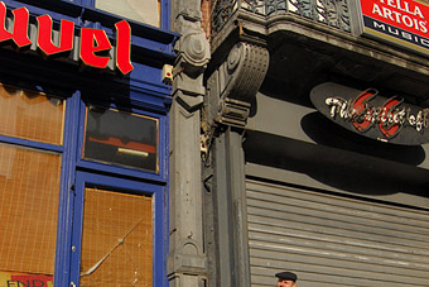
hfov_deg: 47.9
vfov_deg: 32.7
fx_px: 477
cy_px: 219
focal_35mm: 40
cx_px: 155
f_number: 11
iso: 250
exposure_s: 1/500
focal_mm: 12
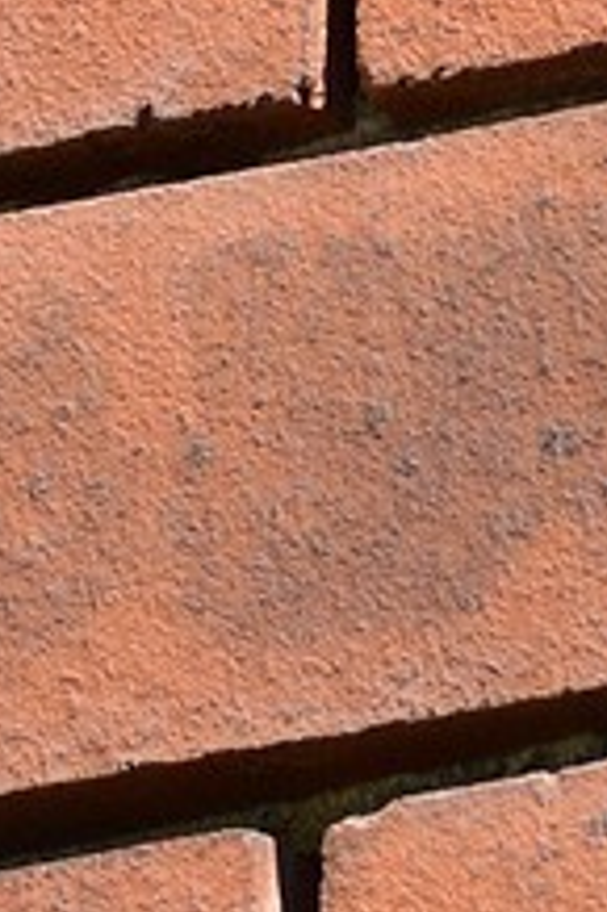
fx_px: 37134
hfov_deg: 0.9
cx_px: 1093
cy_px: -1598
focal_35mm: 1466
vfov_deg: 1.4
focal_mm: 200
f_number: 6.3
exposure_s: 1/250
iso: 200
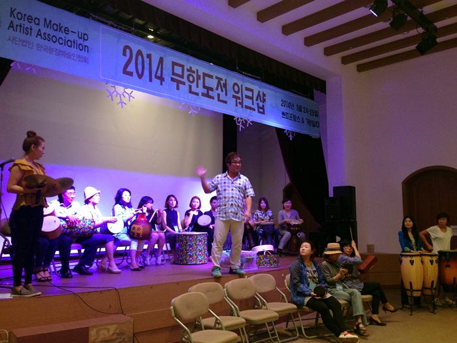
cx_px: 228
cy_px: 172
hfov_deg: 55.4
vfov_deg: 42.9
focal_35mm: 33
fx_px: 436
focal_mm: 4.12
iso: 125
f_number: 2.4
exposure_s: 1/20
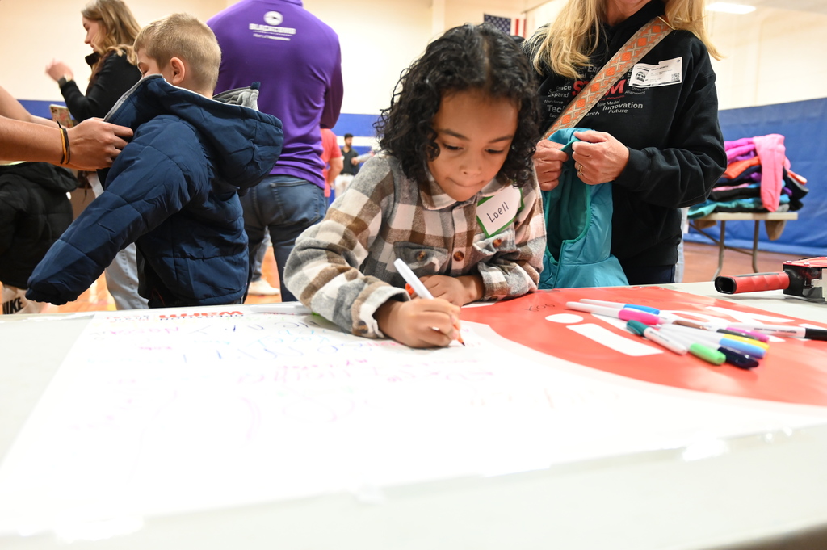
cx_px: 414
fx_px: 677
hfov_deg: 62.8
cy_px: 275
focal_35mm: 30
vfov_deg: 44.2
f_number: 4
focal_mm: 29.5
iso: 4000
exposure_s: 1/60
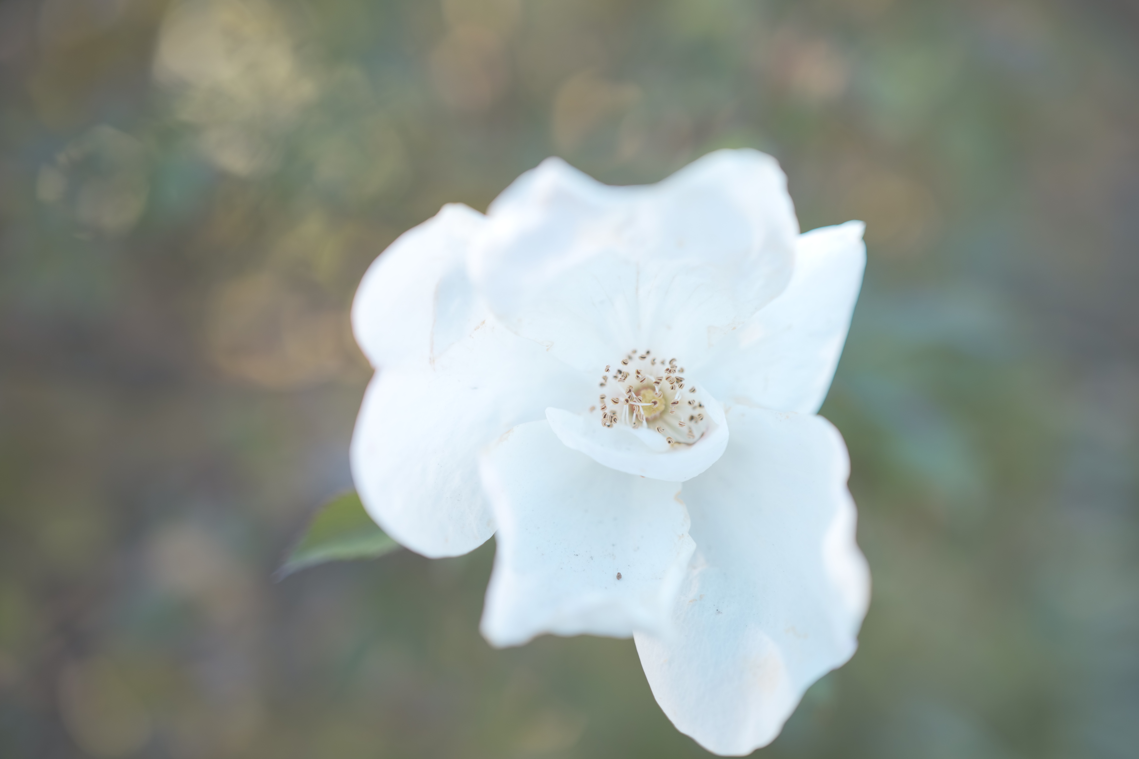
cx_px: 639
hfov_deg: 48.4
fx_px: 1265
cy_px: 405
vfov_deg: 33.4
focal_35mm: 40
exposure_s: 1/125
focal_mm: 35
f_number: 2.2
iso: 100
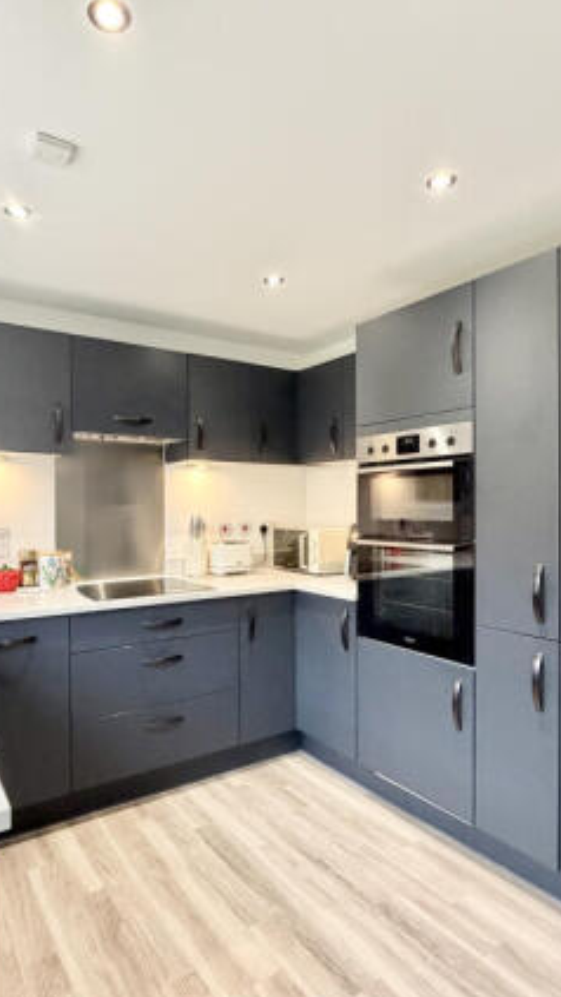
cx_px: 258
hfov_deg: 53.5
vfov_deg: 83.8
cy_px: 510
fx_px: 555
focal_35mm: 21
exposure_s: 1/92
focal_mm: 2.22
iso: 320
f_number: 2.2
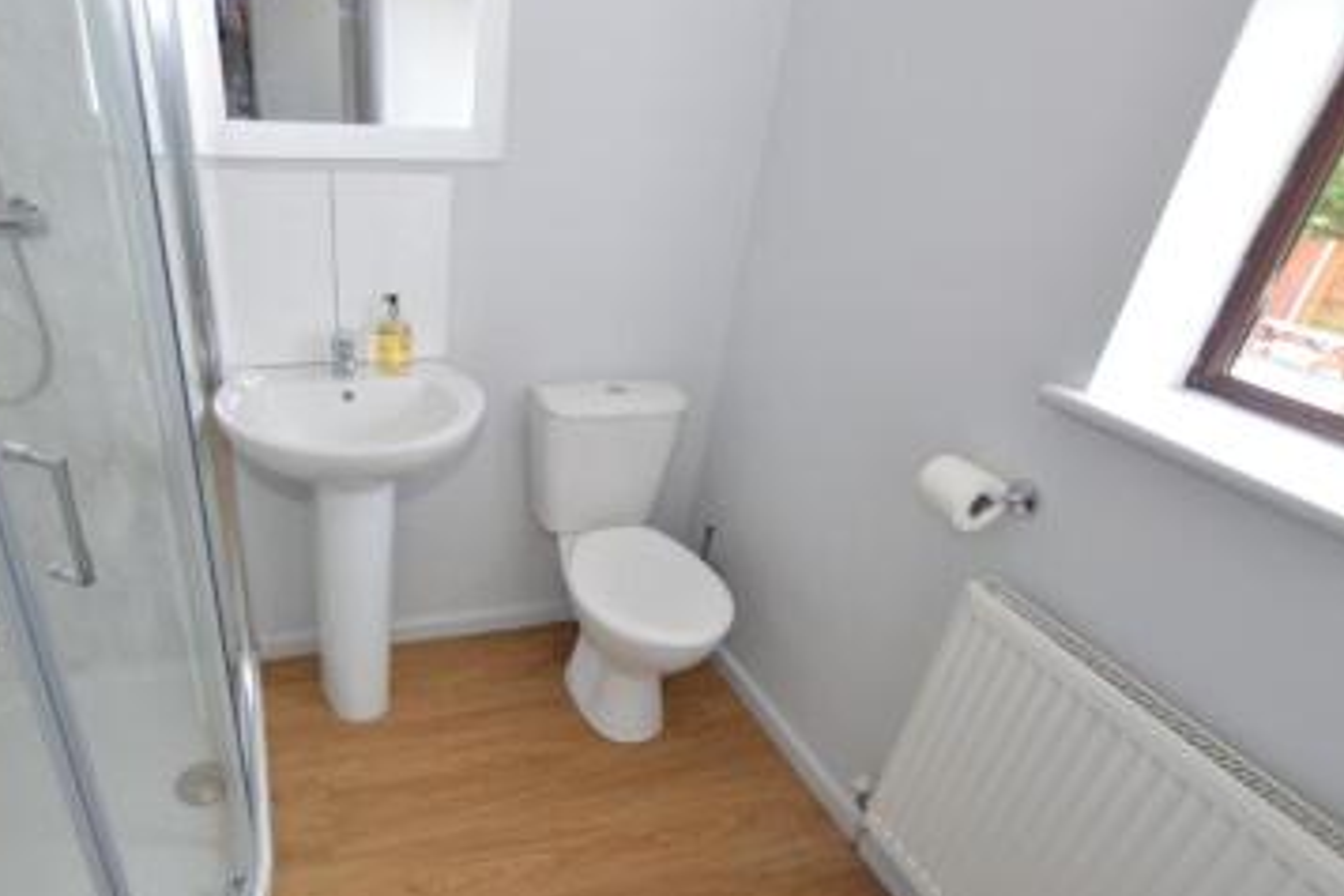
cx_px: 482
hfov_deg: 81.9
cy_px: 555
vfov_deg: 61.2
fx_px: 747
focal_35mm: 20
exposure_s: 1/60
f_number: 3.5
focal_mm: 10
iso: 450
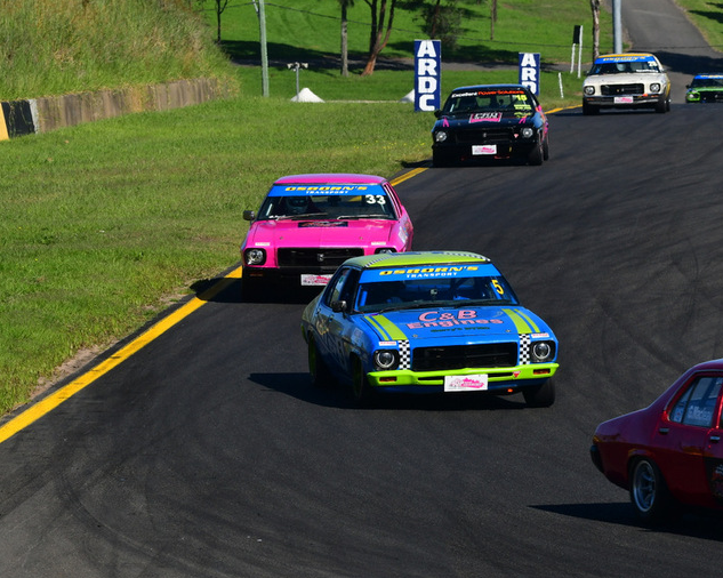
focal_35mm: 356
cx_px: 418
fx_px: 7615
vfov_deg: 4.3
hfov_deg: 5.4
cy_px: 292
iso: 400
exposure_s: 1/640
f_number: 13
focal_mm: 200
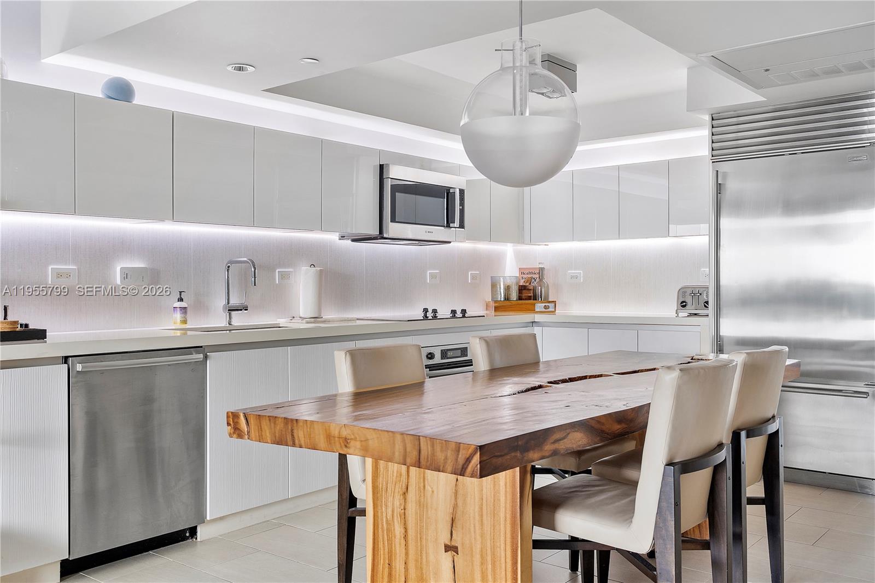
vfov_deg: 41.1
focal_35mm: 32
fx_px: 778
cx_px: 438
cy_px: 292
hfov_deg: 58.7
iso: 640
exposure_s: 1/5
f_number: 8
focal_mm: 32
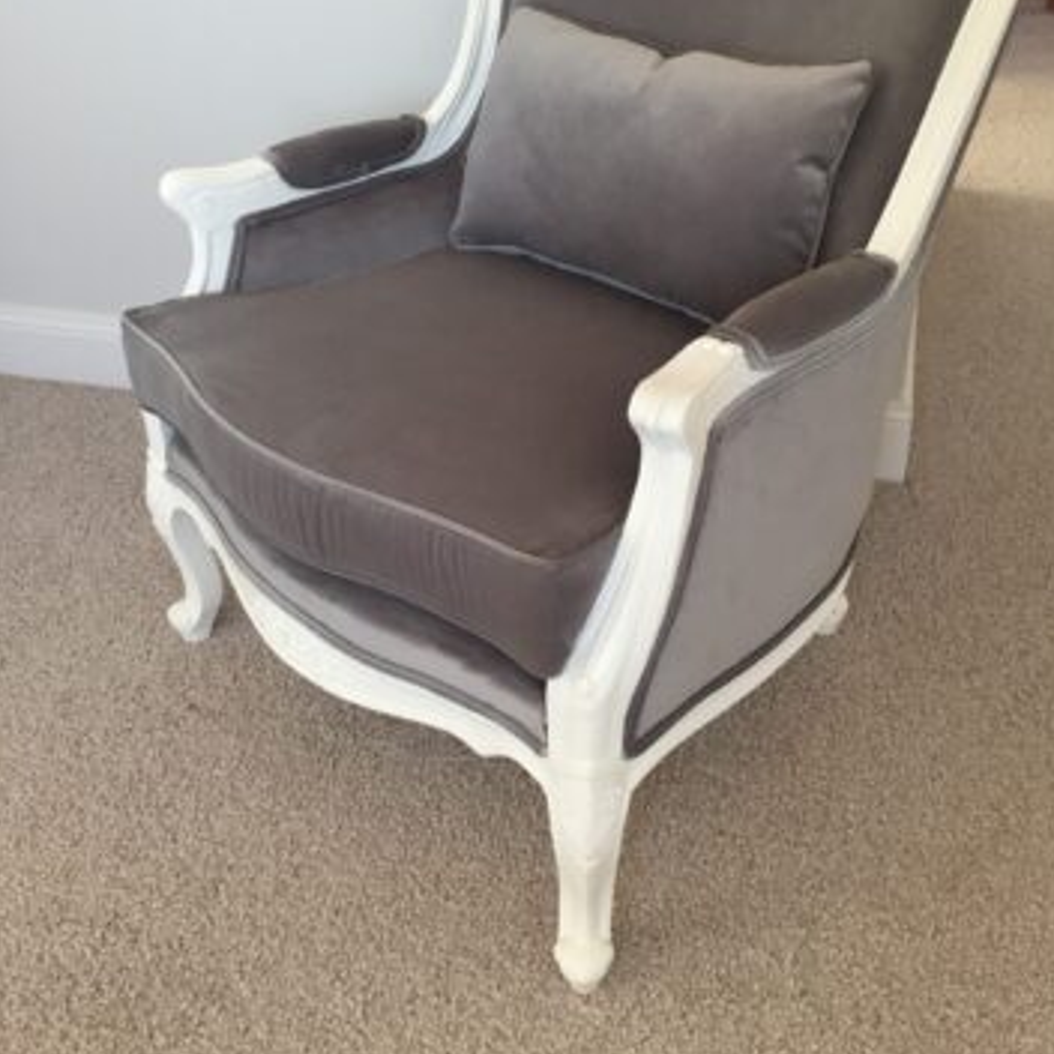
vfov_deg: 47.1
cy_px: 446
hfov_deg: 47.2
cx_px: 527
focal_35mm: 35
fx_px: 1206
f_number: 2.2
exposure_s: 1/33
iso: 32
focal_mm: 4.15
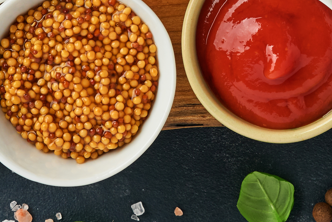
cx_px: 325
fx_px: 3154
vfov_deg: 4.0
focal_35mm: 342
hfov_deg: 6.0
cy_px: -93
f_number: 9
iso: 160
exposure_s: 1/160
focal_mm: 60
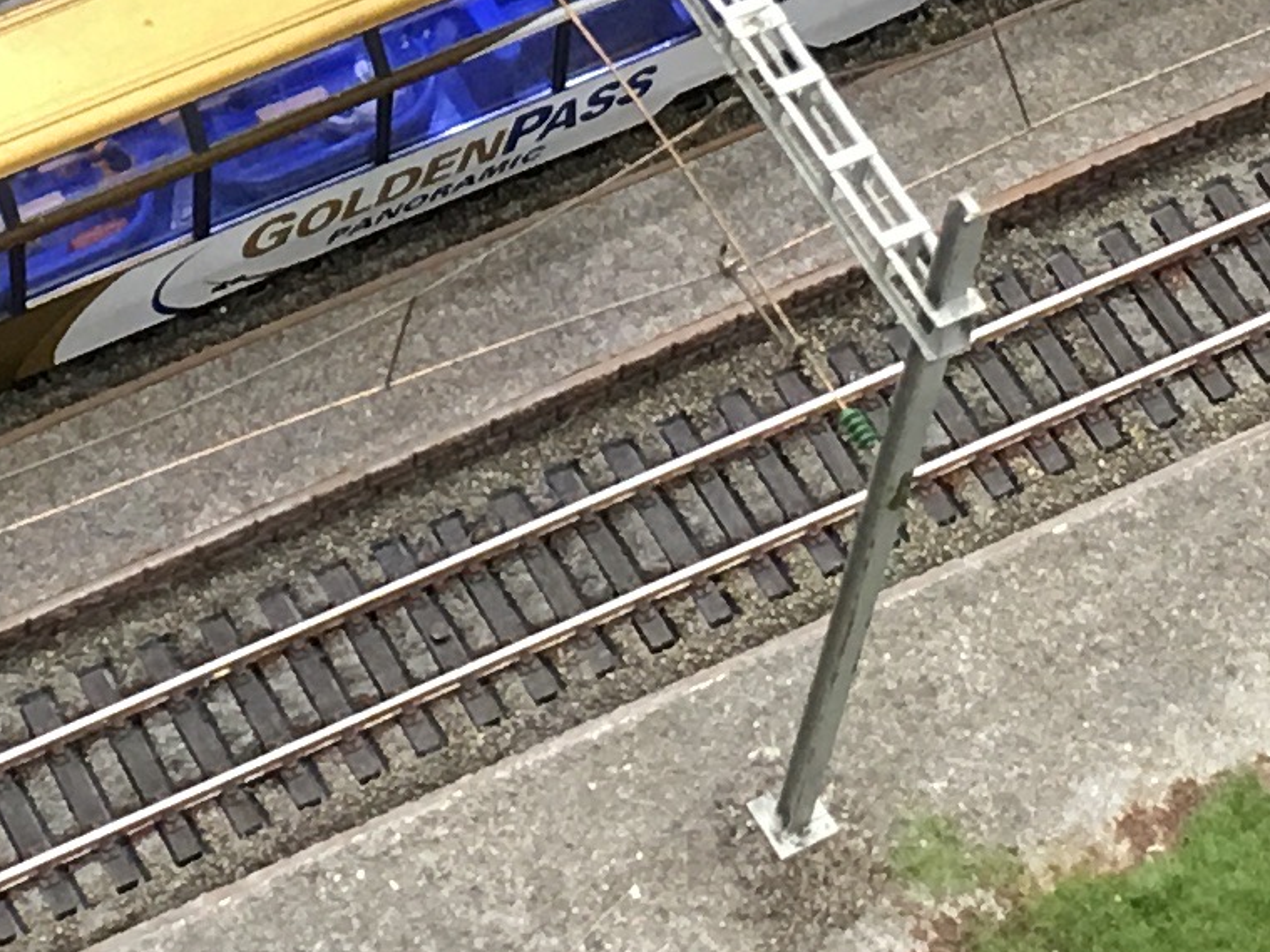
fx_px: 5649
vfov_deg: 9.4
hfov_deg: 12.7
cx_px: 119
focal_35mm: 154
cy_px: -430
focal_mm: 4.15
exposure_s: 1/17
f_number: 2.2
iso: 50
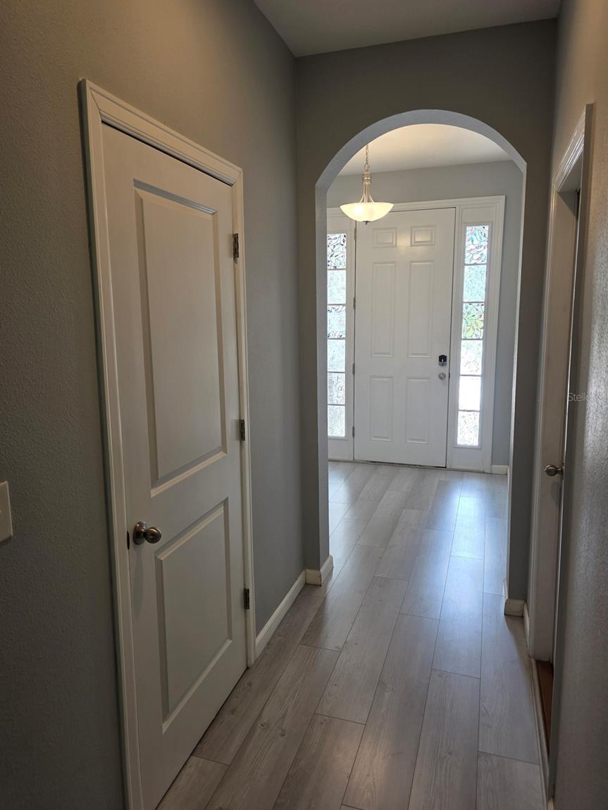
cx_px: 300
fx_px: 562
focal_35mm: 24
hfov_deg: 56.8
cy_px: 397
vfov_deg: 71.6
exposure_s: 1/120
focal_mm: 6.3
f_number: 1.7
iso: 80
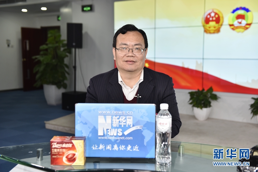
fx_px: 344
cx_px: 129
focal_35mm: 48
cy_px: 86
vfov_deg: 28.1
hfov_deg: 41.1
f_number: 3.5
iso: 400
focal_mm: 48
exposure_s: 1/250
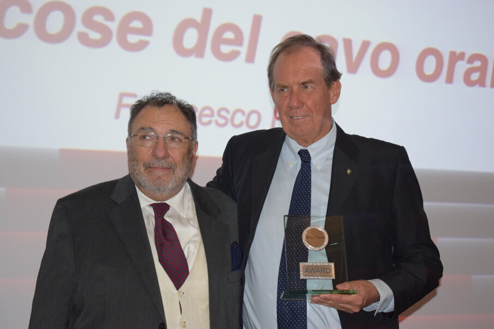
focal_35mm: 82
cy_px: 164
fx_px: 1132
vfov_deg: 16.5
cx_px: 247
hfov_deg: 24.6
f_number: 5.6
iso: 1800
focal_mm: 55
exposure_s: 1/60
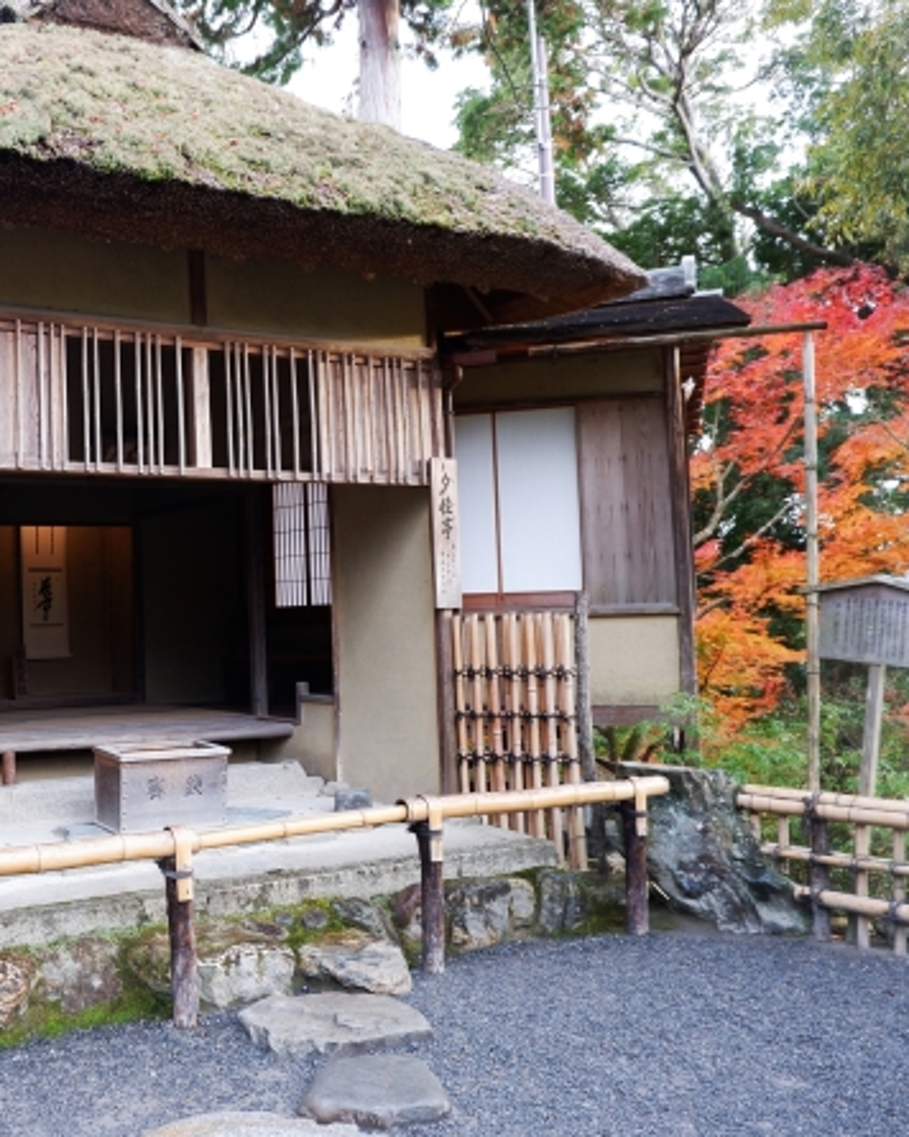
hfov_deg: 42.5
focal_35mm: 33
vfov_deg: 54.2
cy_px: 563
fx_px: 1110
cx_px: 181
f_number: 3.5
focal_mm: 15
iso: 320
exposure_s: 1/34
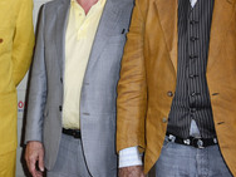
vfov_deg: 15.1
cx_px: 41
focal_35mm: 97
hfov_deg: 20.0
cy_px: 28
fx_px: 661
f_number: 5.6
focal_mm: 42
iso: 800
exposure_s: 1/250
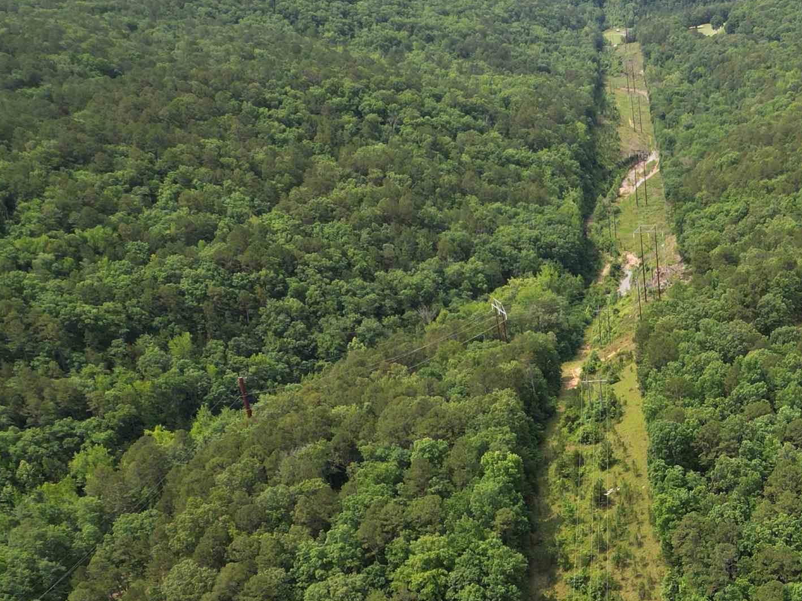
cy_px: 586
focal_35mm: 52
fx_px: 1205
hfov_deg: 33.3
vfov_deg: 26.7
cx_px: 828
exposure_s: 1/1000
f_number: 1.7
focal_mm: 6.72
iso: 110
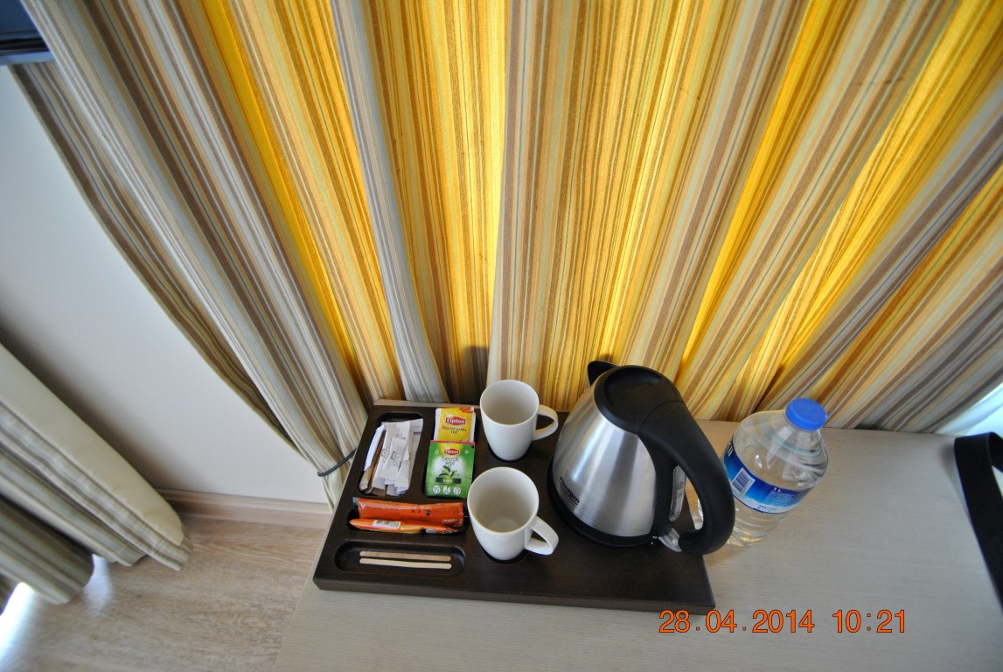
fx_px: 418
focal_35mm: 15
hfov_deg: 100.3
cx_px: 502
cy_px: 336
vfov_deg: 77.5
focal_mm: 10
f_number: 3.5
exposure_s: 1/30
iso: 400
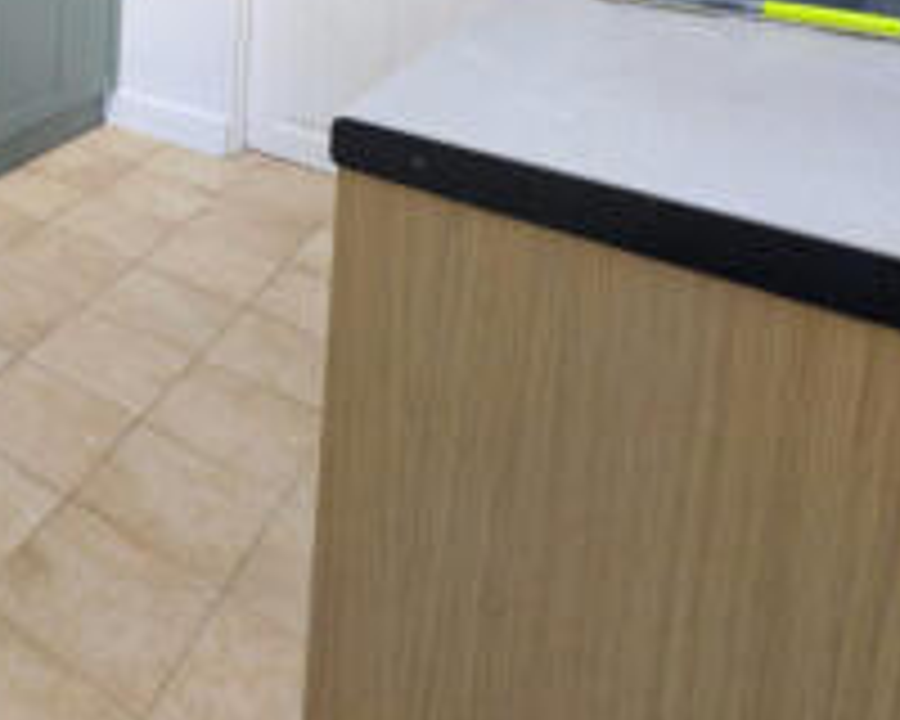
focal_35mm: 34
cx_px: -162
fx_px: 906
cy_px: -164
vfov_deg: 34.0
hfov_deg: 39.4
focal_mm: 2.23
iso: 94
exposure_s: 1/15
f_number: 1.95
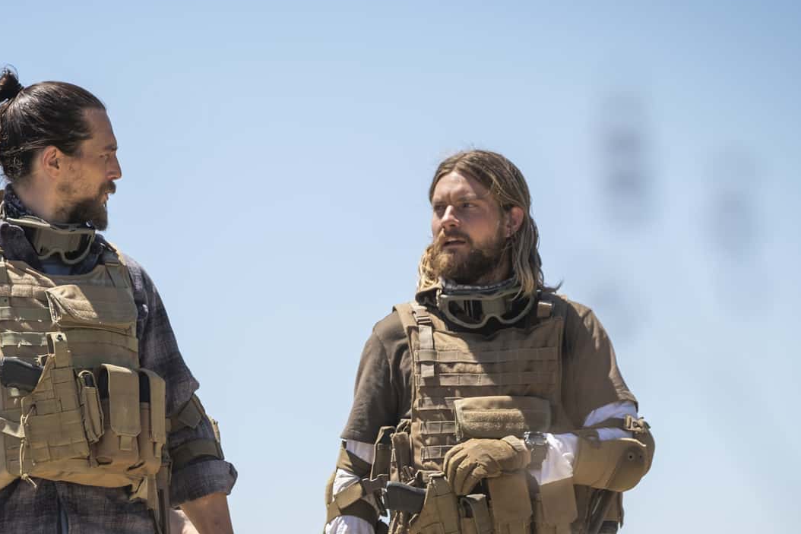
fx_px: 7009
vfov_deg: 4.4
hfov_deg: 6.5
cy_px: 425
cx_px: 239
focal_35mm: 315
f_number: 3.6
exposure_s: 1/1250
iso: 160
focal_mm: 115
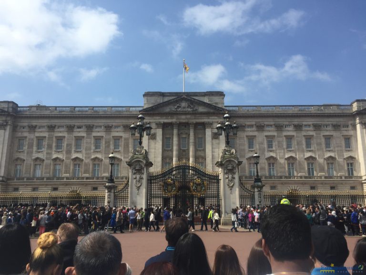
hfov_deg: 61.7
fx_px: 307
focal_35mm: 29
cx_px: 183
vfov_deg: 48.2
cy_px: 138
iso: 32
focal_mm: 4.15
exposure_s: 1/2475
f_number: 2.2
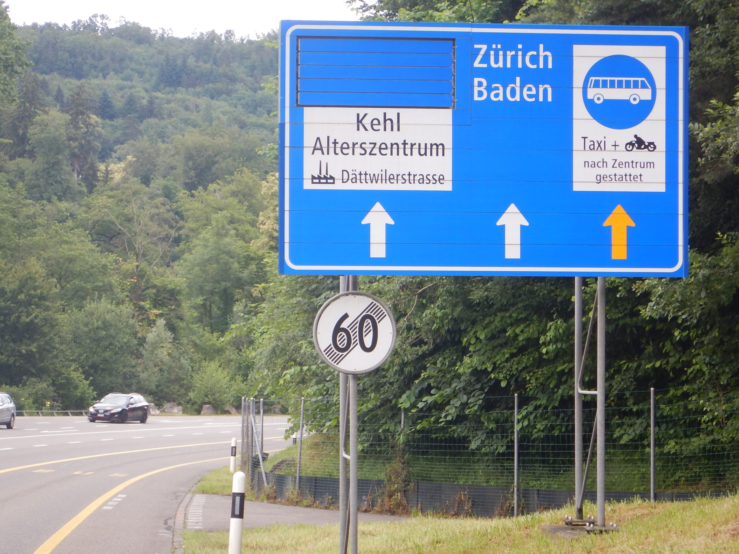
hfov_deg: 16.4
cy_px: 277
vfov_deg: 12.3
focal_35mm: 120
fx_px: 2562
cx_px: 370
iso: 125
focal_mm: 21.5
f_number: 4.9
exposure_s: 1/80
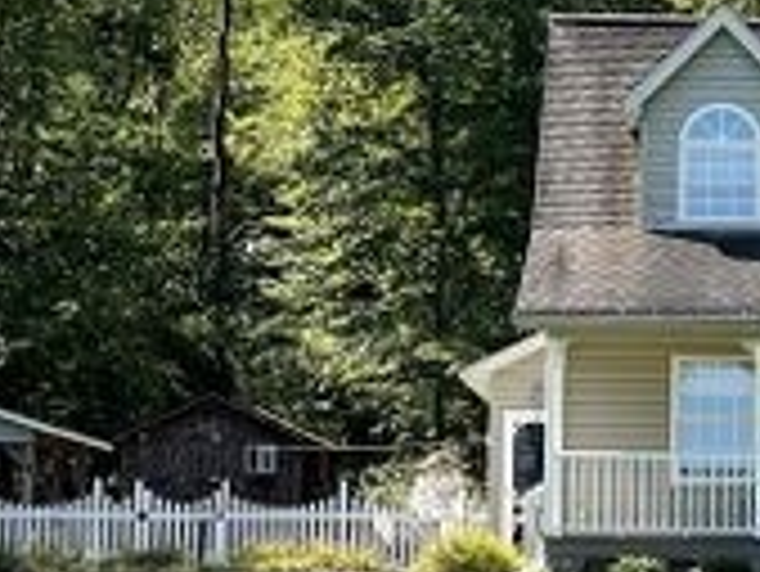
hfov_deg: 10.3
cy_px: 340
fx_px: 4087
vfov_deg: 8.0
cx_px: 1097
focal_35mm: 186
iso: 25
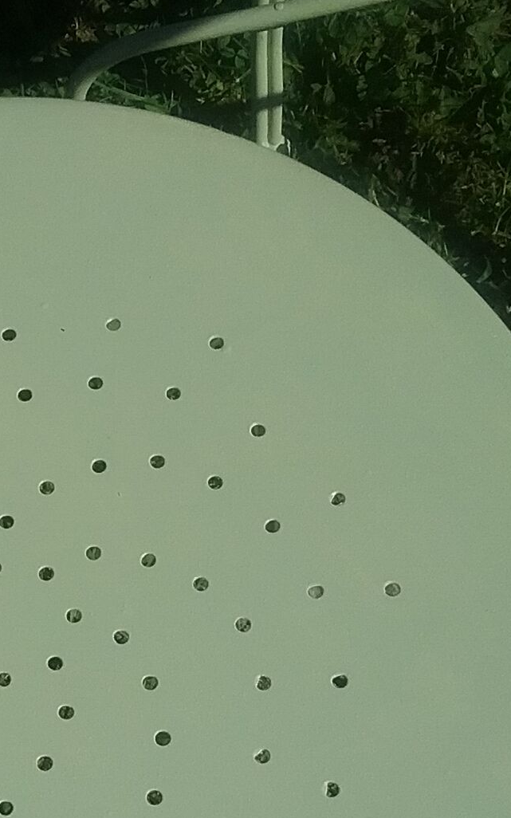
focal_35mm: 83
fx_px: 1850
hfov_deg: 15.5
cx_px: 6
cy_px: 612
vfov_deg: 24.7
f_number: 2.2
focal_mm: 3.3
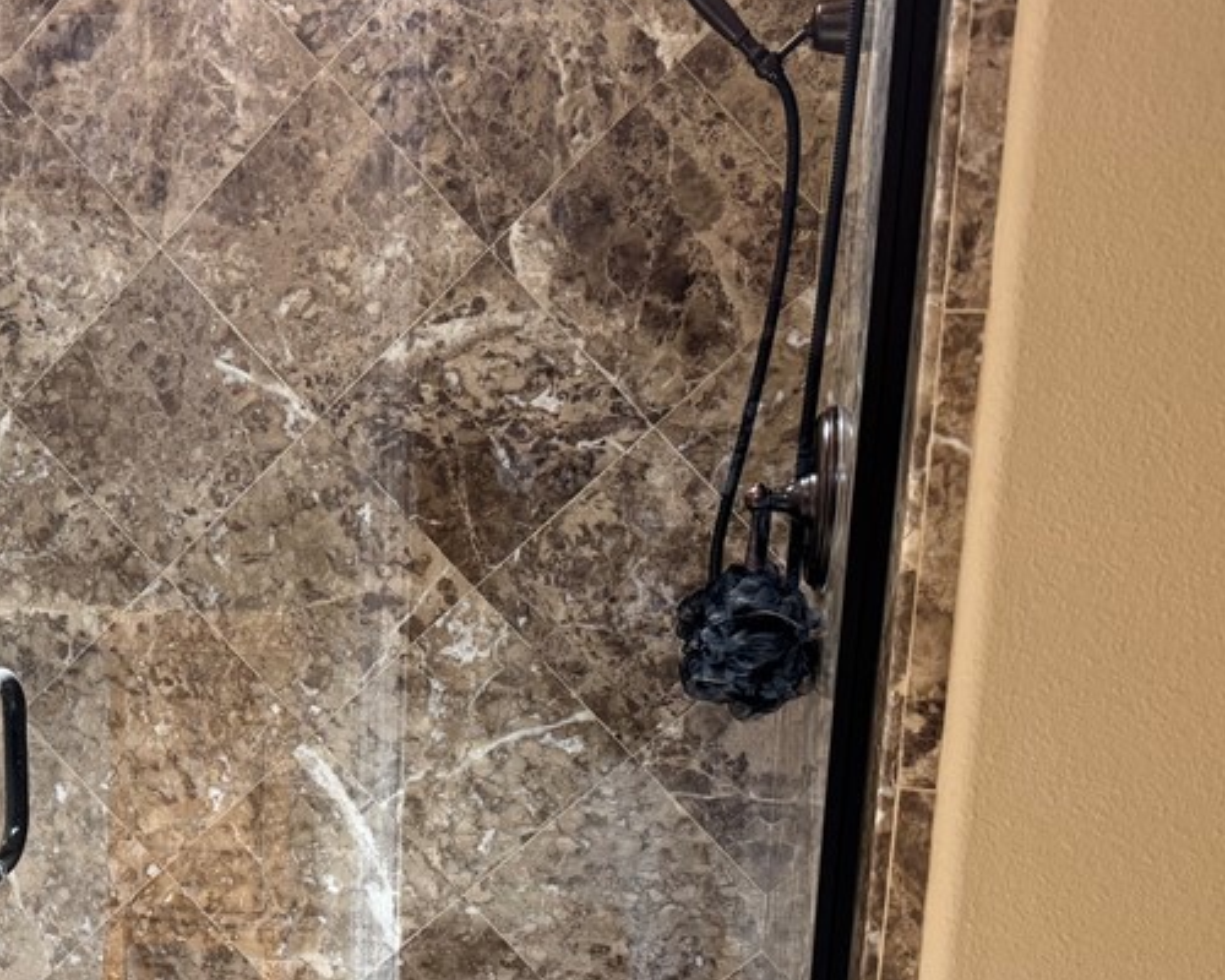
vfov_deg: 31.1
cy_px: 679
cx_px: 250
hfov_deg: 37.4
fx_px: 1740
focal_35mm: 48
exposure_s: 1/60
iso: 250
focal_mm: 6.76
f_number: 1.78
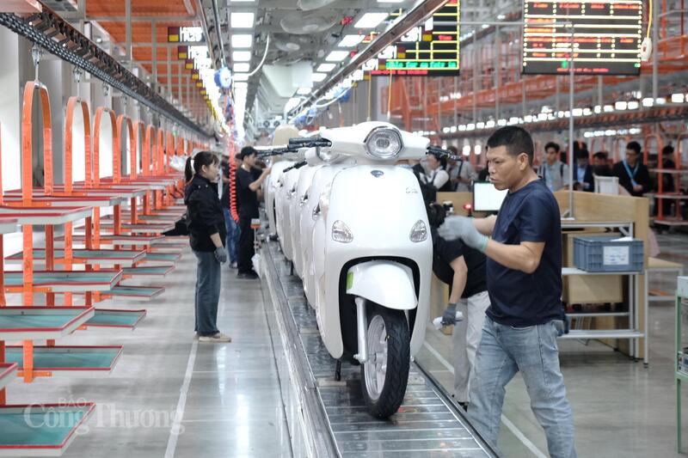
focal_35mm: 83
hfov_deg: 24.5
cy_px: 229
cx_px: 344
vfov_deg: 16.4
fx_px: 1586
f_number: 4
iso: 2500
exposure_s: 1/125
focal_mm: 55
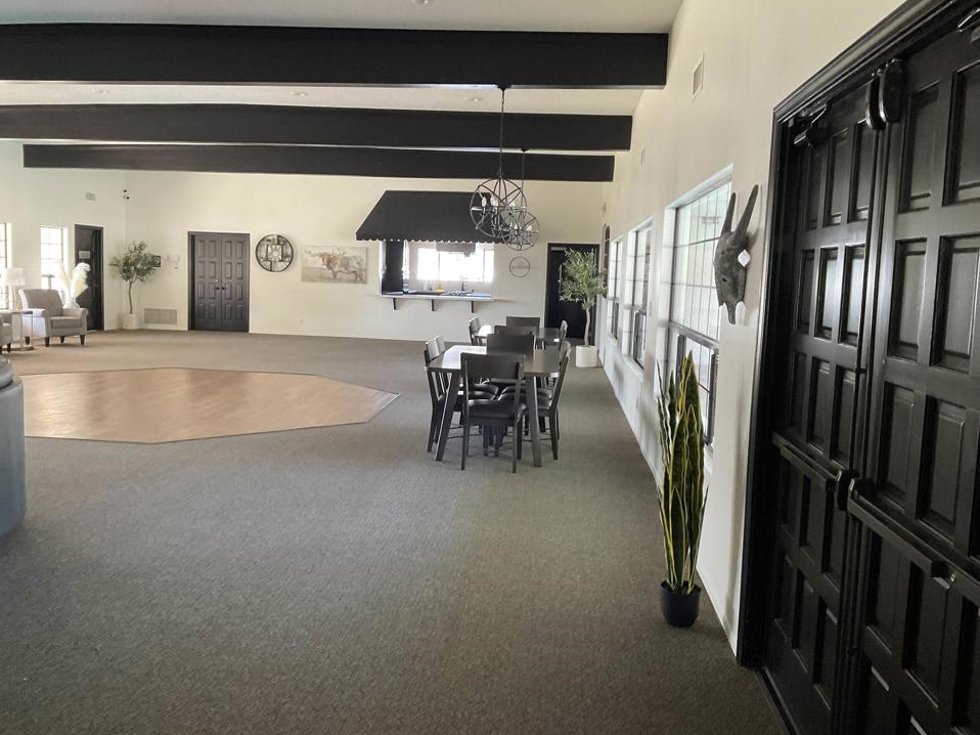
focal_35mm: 31
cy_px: 353
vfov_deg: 45.4
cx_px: 465
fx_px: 877
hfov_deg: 58.3
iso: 200
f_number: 1.8
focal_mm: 3
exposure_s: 1/60
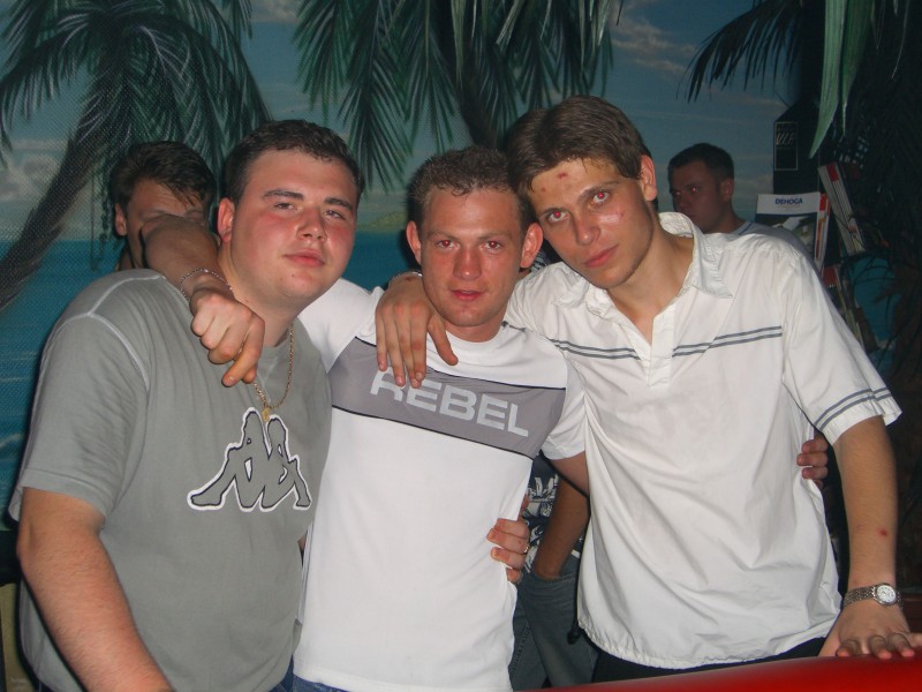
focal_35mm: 57
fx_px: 1518
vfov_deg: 25.7
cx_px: 461
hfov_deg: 33.8
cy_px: 346
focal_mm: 11.8
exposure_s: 1/60
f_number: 3.6
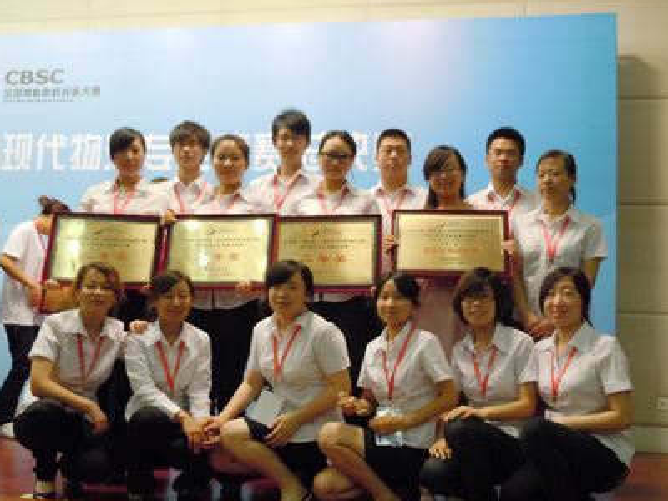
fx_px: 791
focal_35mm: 41
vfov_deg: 35.1
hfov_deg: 45.8
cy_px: 258
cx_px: 344
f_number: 4.3
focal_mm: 6.9
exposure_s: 1/25
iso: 400
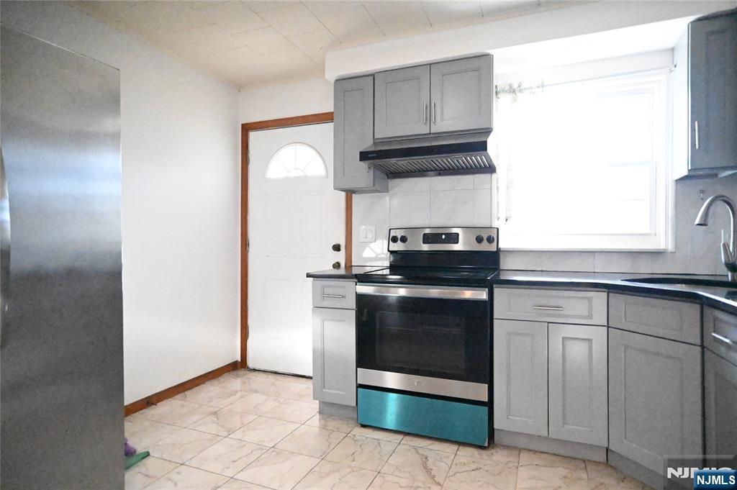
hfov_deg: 87.0
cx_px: 368
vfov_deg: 64.5
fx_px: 389
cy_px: 245
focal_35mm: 19
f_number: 1.6
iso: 25600
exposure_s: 1/8000
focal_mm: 13
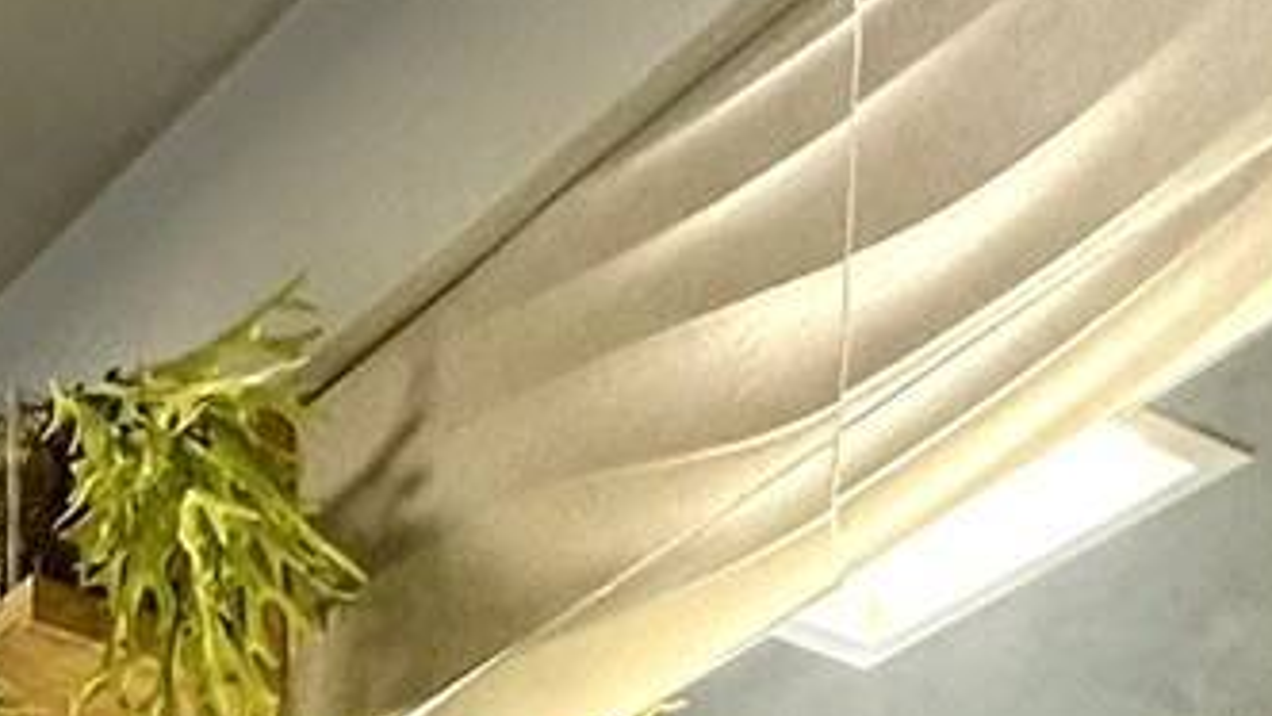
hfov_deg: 20.2
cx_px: -517
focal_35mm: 94
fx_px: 3171
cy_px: 2791
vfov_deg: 8.2
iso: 80
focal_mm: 2.22
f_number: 2.2
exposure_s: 1/99
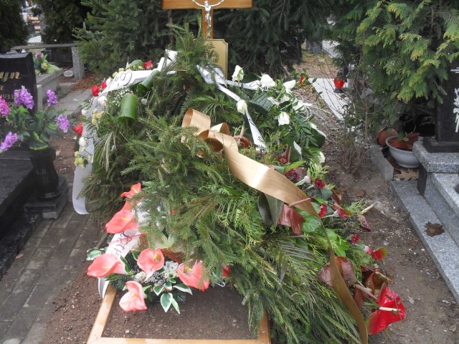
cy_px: 172
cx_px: 230
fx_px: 464
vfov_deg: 40.7
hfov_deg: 52.6
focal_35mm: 35
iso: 100
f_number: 3.2
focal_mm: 6.3
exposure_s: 1/250
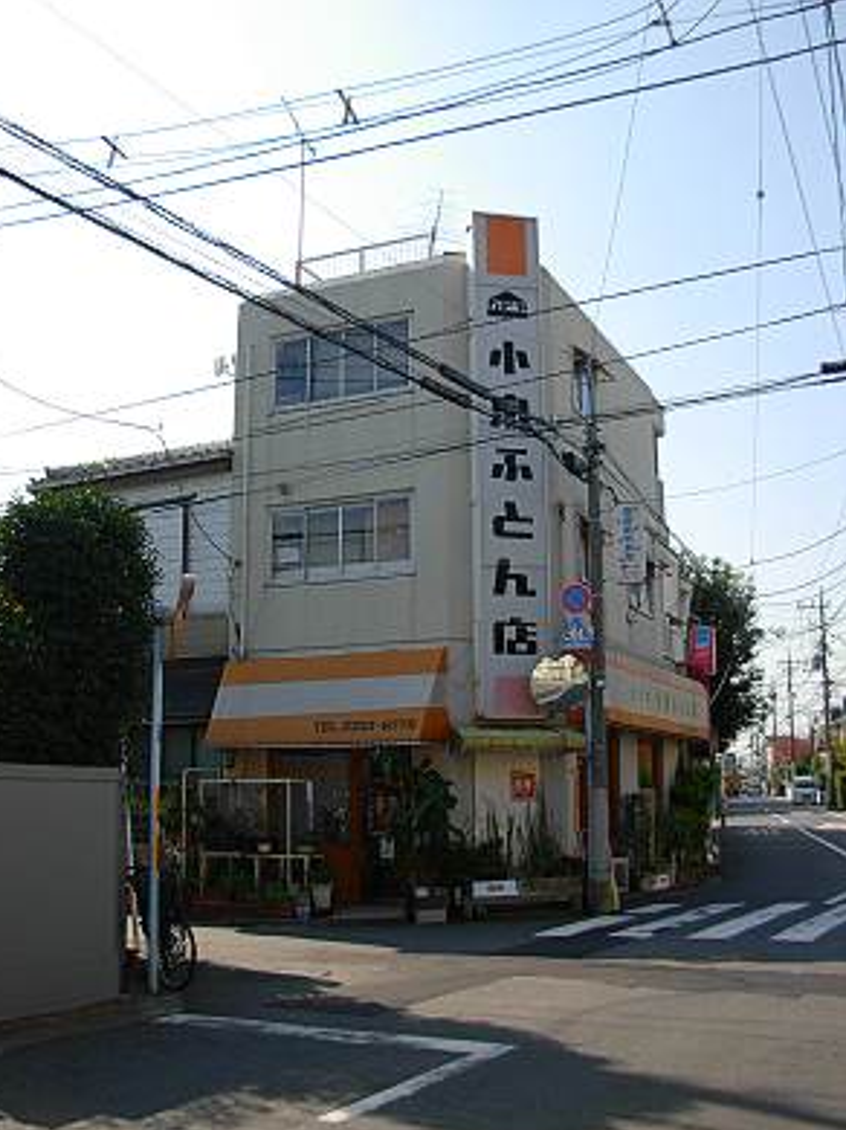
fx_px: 1272
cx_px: 414
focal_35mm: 39
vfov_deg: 47.9
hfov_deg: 36.8
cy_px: 577
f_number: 2.9
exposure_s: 1/837
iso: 79
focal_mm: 6.3
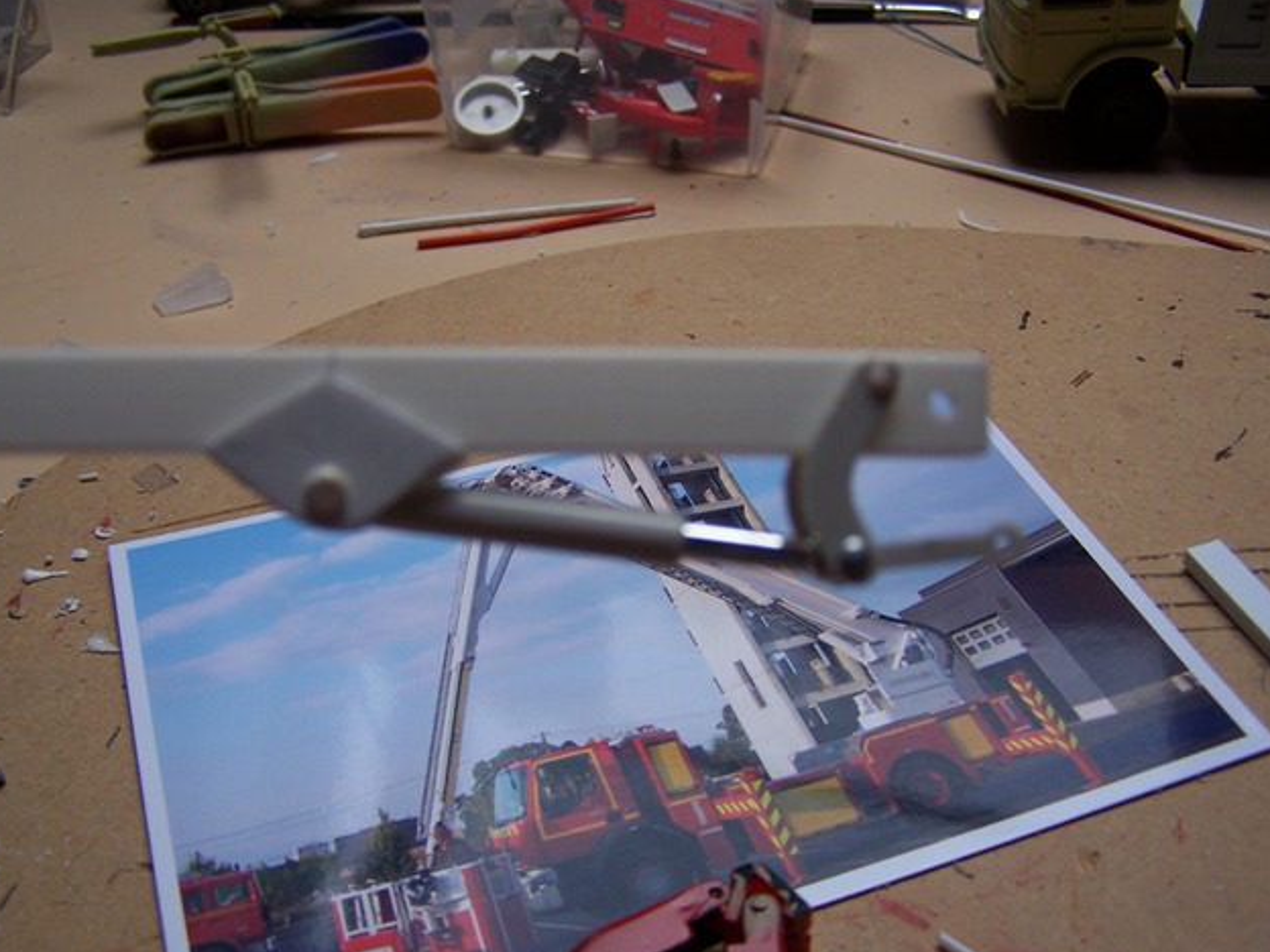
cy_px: 480
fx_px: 1431
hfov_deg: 47.9
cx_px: 625
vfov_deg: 36.8
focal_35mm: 39
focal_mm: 6.3
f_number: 2.8
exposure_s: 1/60
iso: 80
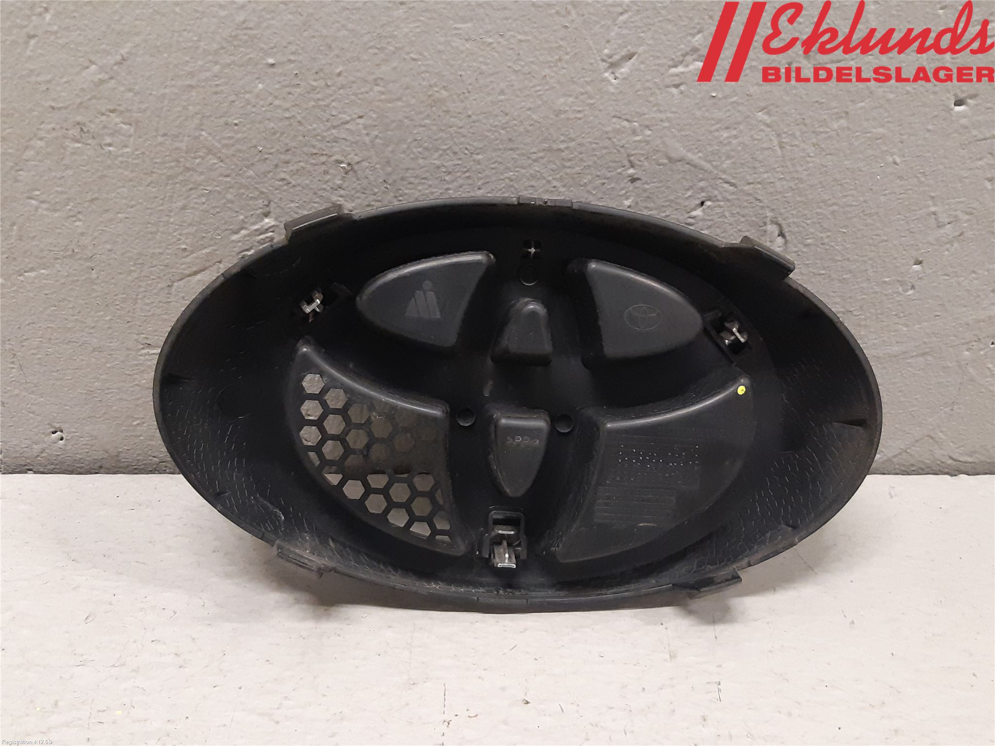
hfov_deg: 67.3
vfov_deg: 53.1
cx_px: 498
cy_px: 373
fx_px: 747
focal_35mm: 26
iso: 250
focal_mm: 3.93
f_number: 1.7
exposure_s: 1/50
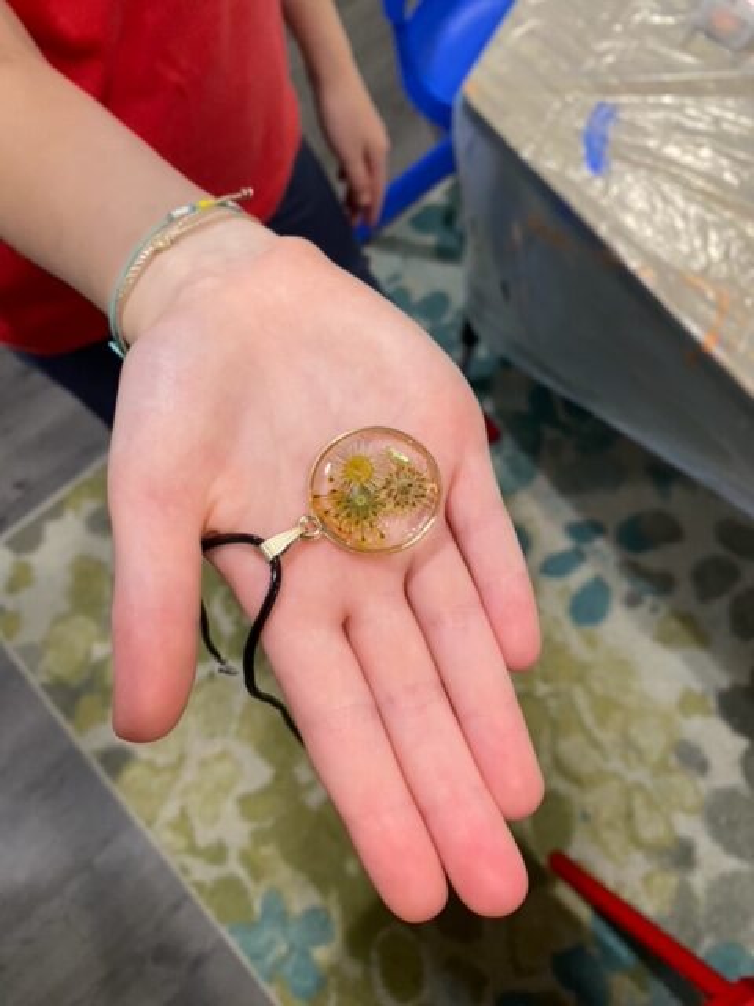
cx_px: 377
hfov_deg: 53.1
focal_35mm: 26
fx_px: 755
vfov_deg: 67.3
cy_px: 503
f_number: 1.8
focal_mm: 4.25
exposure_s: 1/60
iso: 250
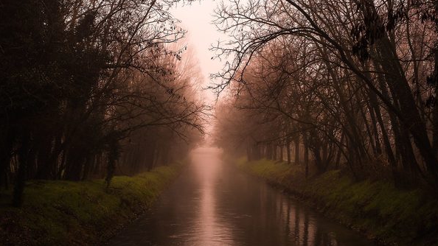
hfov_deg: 37.9
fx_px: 639
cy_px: 130
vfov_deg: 21.8
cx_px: 220
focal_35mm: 55
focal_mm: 52
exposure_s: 1/125
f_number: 9
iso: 100
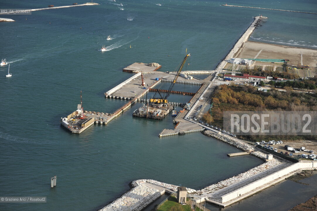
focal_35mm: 70
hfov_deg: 28.9
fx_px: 616
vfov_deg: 19.4
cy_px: 106
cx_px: 158
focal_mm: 70
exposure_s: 1/5000
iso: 400
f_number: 3.2
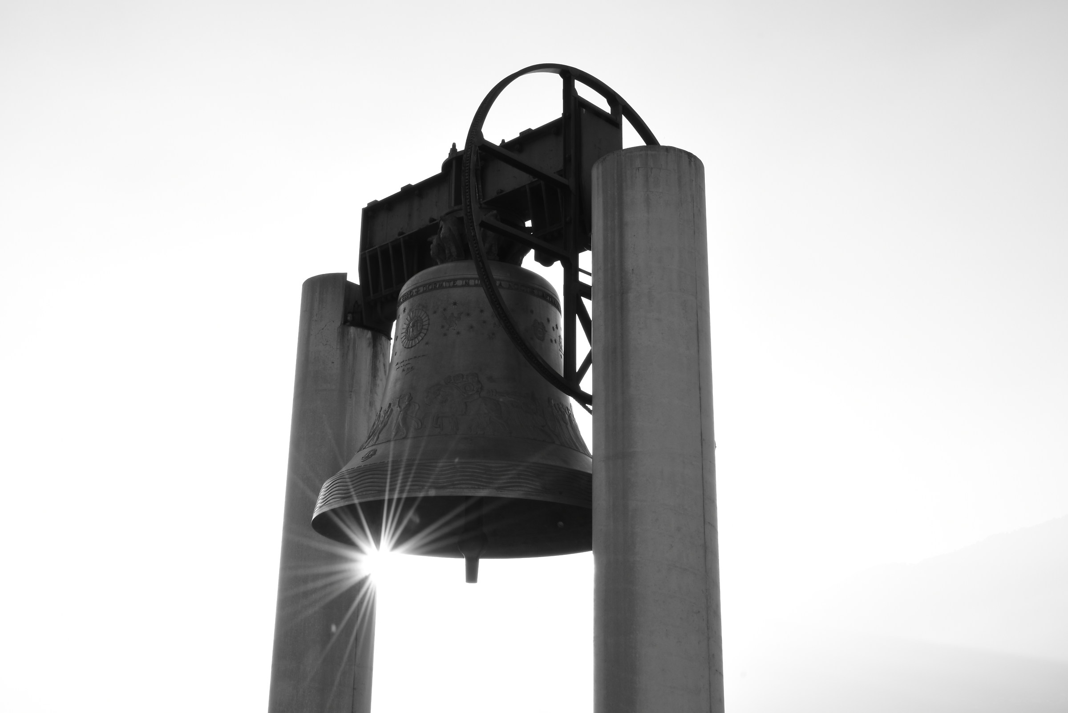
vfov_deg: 33.0
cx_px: 534
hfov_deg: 47.9
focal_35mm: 40
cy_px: 356
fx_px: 1202
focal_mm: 27
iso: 160
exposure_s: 1/30
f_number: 22
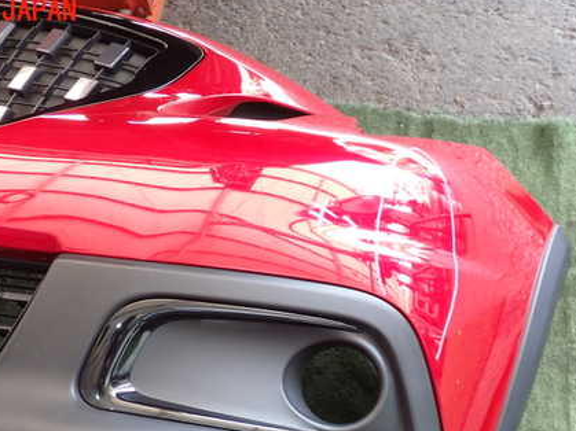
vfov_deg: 33.1
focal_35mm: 43
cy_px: 303
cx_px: 239
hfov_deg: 43.7
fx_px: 715
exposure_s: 1/30
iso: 200
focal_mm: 5.4
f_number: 2.3
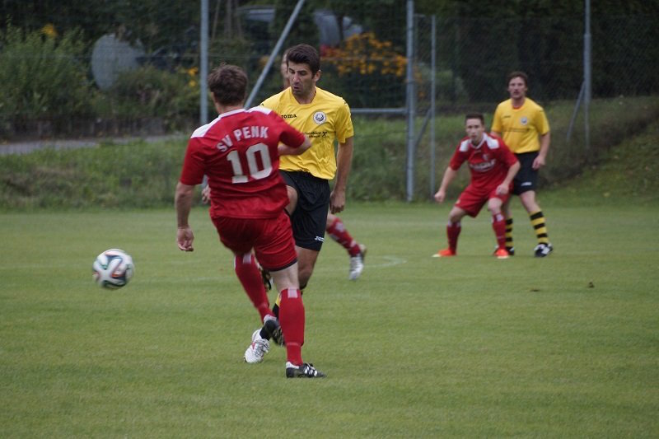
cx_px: 330
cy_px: 220
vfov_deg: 4.0
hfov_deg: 6.0
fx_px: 6314
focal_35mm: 345
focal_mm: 230
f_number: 6.3
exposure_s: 1/200
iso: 1000
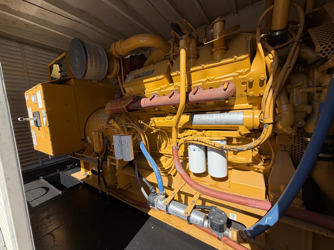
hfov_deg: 102.1
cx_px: 167
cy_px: 125
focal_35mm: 14
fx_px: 135
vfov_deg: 85.7
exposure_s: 1/770
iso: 32
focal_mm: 2.22
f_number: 2.2
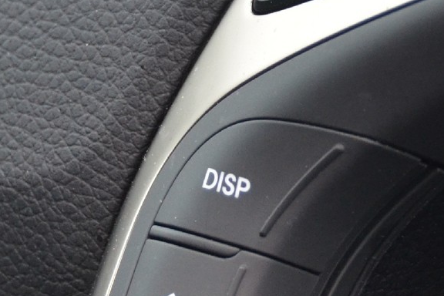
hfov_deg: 6.6
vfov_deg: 4.4
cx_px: 136
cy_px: -142
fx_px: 3848
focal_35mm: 312
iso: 800
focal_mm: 48
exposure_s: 1/640
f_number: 4.5
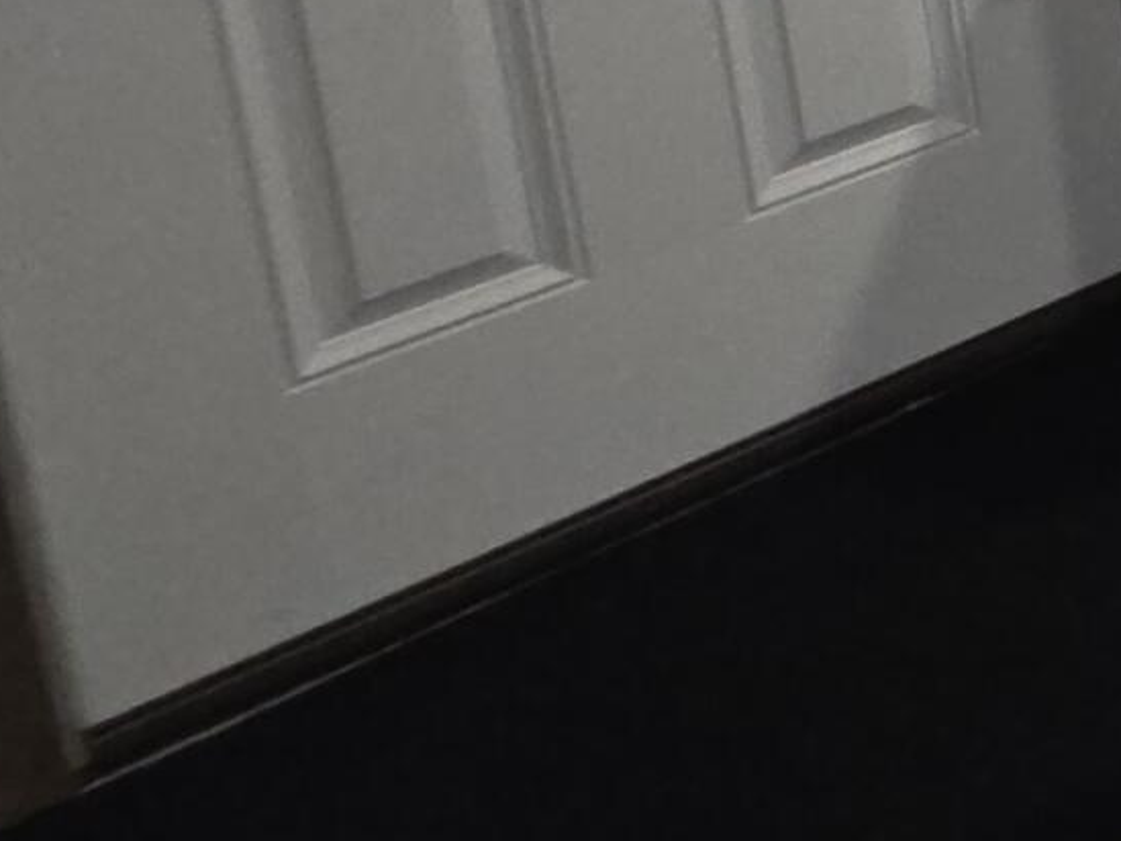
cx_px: 2902
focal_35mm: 71
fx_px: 2300
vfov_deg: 17.8
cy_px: -537
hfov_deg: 13.9
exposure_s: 1/60
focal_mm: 2.2
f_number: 1.9
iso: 200
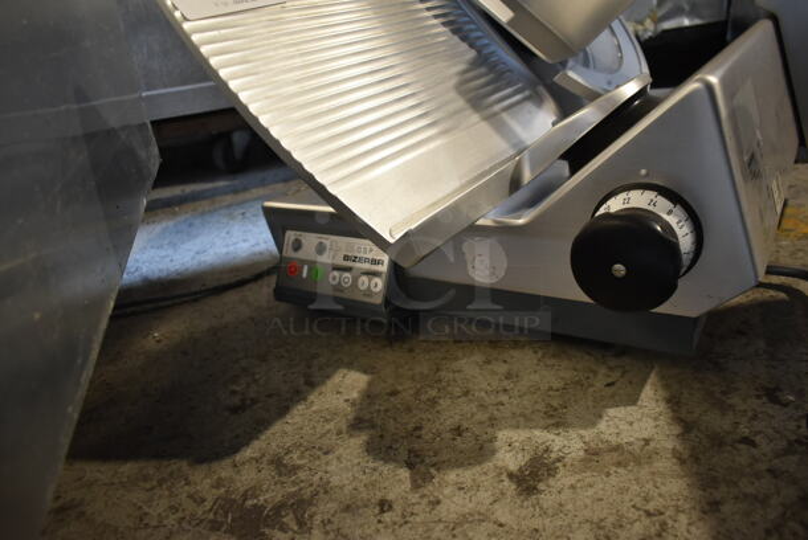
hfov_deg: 67.3
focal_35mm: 27
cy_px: 270
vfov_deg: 48.0
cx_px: 404
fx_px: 607
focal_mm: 18
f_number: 3.5
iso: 900
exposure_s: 1/30
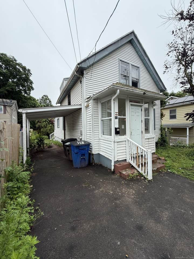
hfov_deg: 85.7
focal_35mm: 14
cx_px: 97
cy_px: 130
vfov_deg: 102.1
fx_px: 105
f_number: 2.2
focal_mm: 2.22
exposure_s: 1/717
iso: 64
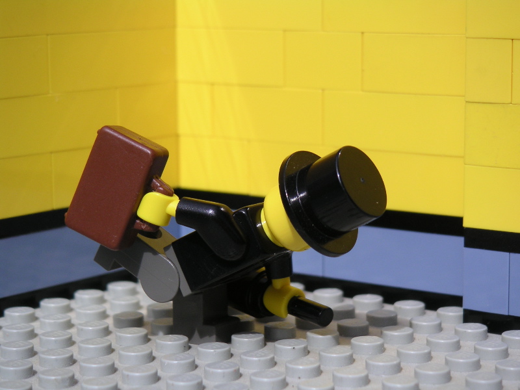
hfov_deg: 17.7
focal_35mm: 111
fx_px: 1667
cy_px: 195
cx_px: 260
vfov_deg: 13.3
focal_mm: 17.1
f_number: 8
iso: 50
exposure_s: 1/180
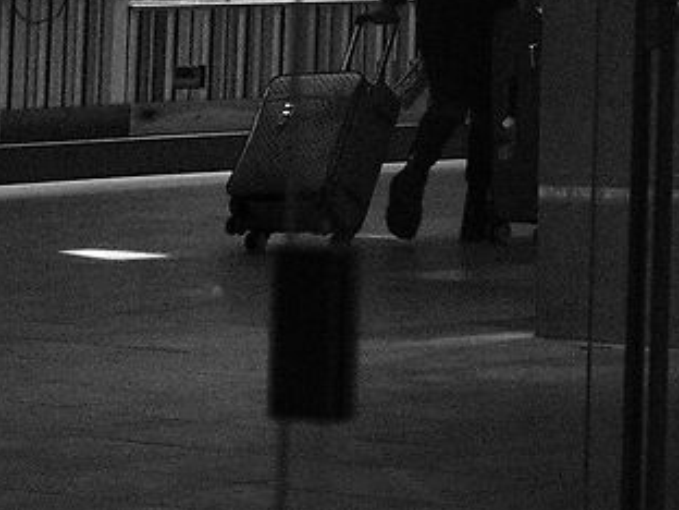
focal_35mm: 259
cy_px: -730
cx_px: 2183
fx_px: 5080
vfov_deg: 5.5
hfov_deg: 6.8
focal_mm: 23
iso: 500
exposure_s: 1/200
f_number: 2.8
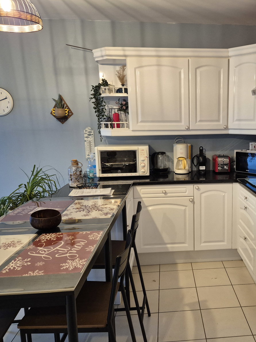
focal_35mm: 31
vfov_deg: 58.4
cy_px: 172
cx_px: 198
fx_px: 306
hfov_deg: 43.7
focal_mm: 5.4
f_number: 1.8
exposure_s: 1/100
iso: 640
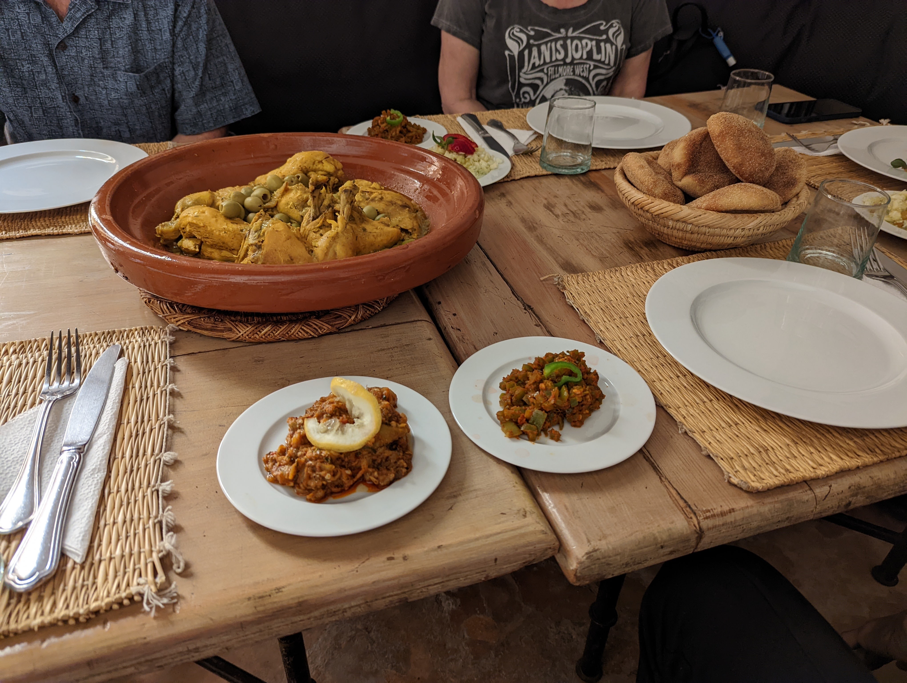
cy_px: 342
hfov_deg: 71.5
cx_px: 454
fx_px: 630
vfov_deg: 56.9
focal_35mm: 24
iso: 221
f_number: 1.85
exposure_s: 1/26.5
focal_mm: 6.81
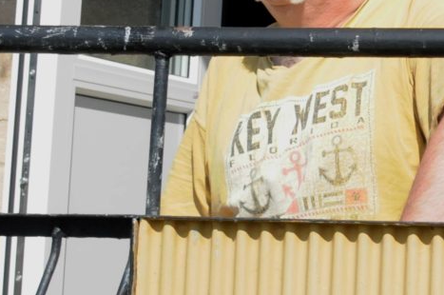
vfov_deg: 9.1
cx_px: 735
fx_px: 1823
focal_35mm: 148
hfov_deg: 12.9
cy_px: -71
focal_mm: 24
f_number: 7.1
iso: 800
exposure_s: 1/1600
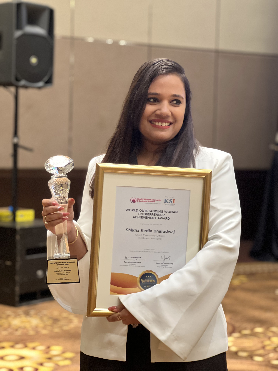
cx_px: 139
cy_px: 186
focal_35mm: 77
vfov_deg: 25.3
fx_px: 825
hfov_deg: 19.1
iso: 320
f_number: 2.8
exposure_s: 1/20
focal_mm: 9
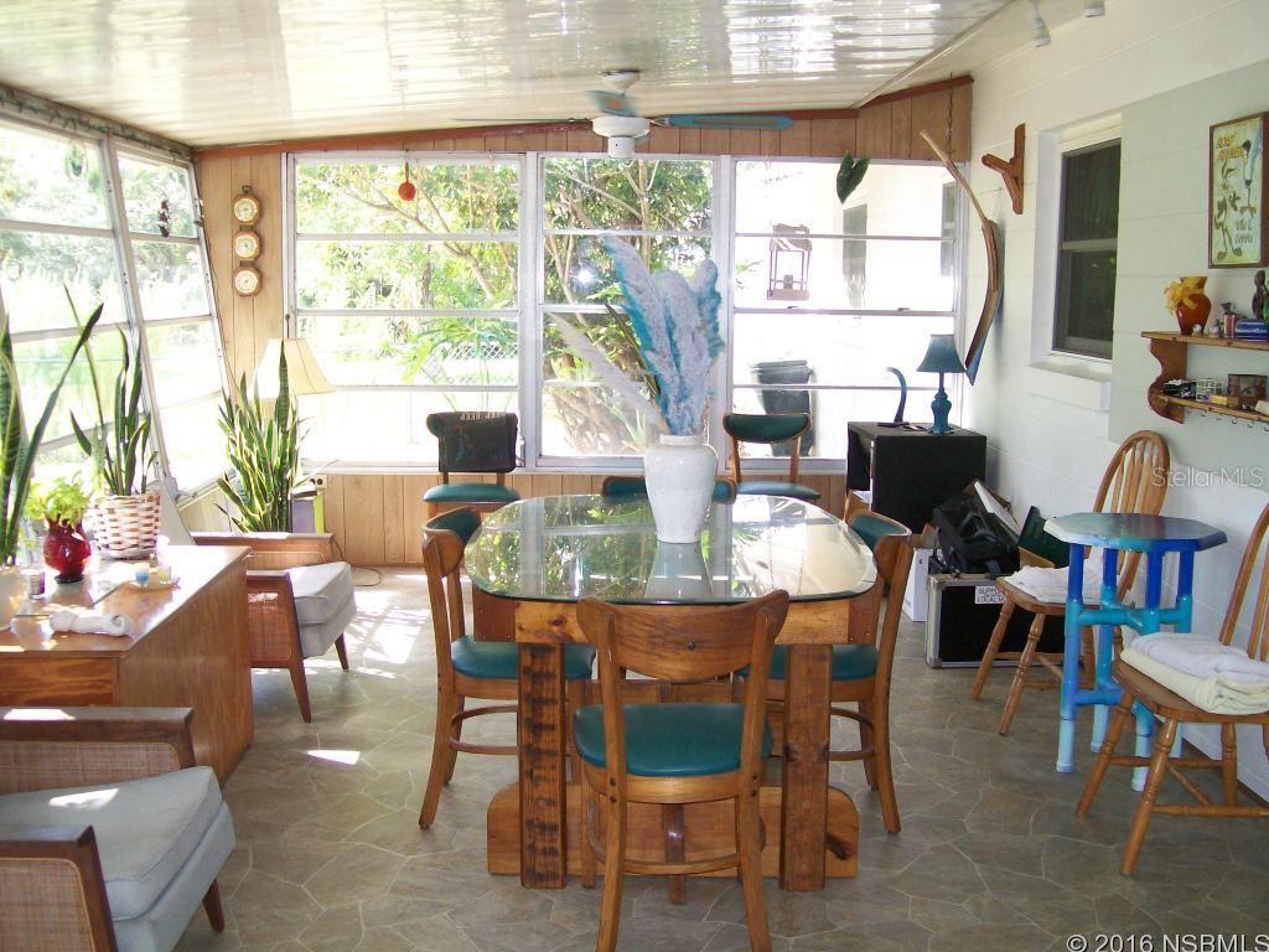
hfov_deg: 51.4
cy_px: 476
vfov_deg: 39.7
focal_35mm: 36
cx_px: 634
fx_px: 1320
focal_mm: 6
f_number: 2.7
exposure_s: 1/106
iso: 140
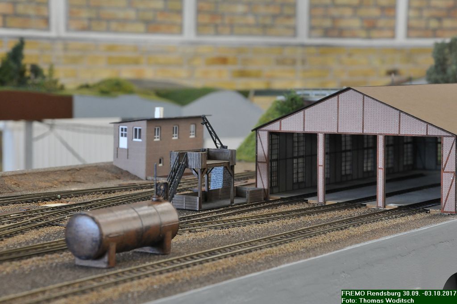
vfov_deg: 14.7
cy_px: 152
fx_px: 1179
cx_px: 228
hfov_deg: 21.9
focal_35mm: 93
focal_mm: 62
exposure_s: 1/3
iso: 800
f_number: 13
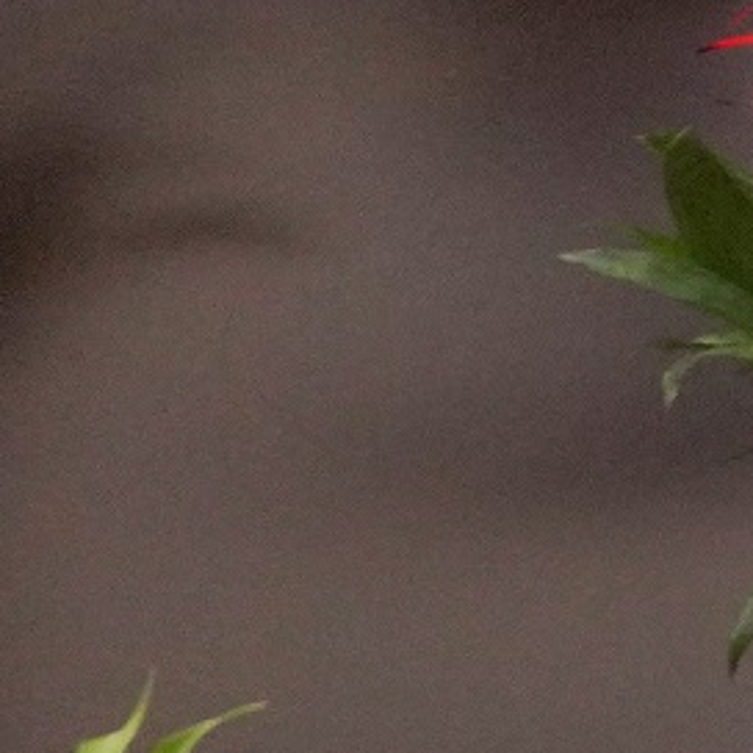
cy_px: -1487
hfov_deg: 6.2
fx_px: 5537
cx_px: 3131
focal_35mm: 225
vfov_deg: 7.0
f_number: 5
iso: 1600
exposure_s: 1/50
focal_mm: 24
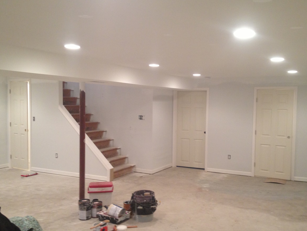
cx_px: 166
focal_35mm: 40
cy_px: 122
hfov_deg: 46.7
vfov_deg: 36.0
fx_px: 355
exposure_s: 1/20
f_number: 2.4
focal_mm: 4.28
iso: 100
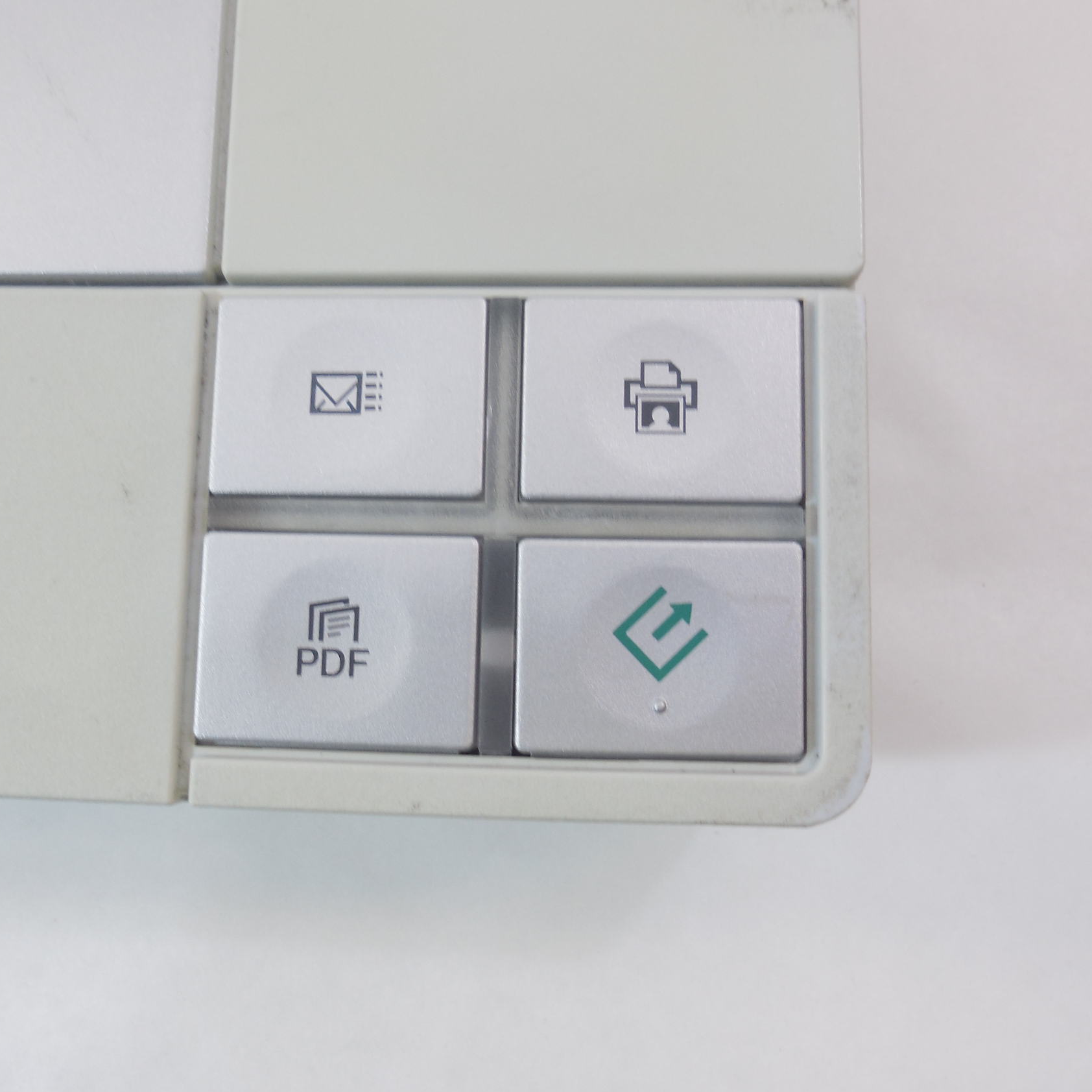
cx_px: 488
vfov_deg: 52.5
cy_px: 547
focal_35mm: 31
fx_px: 1106
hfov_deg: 52.4
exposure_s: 1/30
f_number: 3.5
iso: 125
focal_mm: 4.6
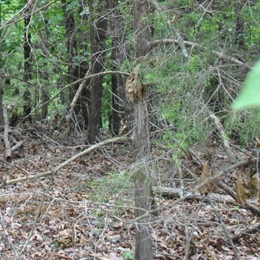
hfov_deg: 15.5
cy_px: -15
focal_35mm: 106
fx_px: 901
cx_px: -98
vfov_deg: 16.0
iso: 200
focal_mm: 26
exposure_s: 1/100
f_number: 5
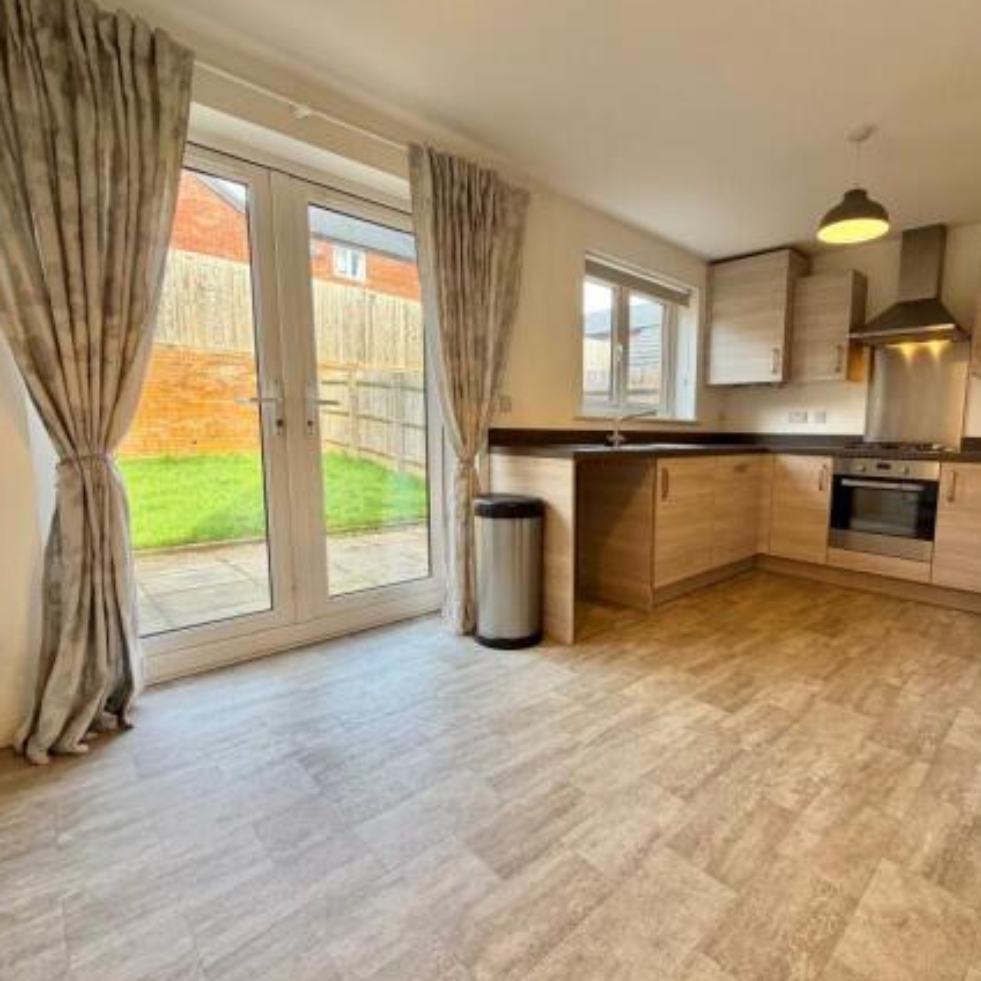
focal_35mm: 17
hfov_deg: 82.4
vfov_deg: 84.0
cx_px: 612
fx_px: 545
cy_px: 496
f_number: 2.2
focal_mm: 2.22
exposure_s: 1/121
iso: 100
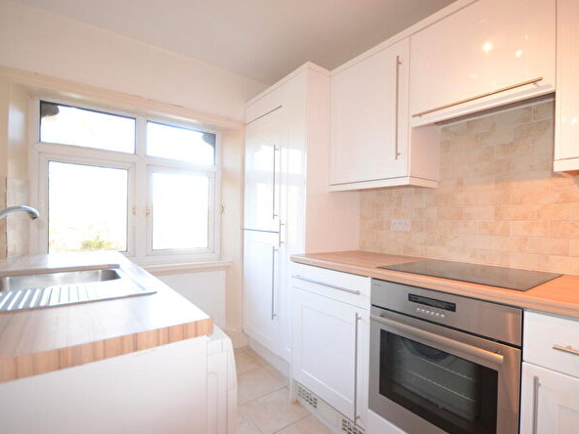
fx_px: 284
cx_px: 324
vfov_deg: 74.7
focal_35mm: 17
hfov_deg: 90.6
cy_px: 223
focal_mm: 10
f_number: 4.5
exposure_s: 1/100
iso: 1000
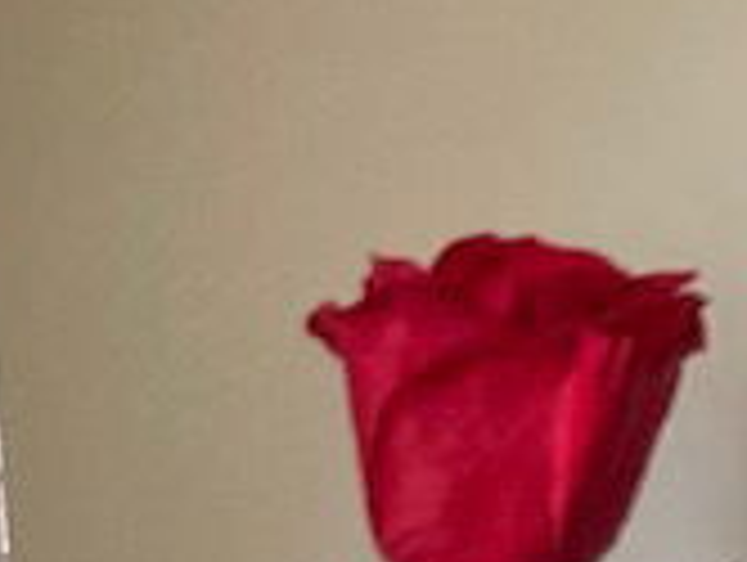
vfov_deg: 6.8
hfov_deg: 10.2
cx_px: -364
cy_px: 1967
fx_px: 4063
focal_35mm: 188
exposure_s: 1/111
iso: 100
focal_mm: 4.25
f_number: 1.8
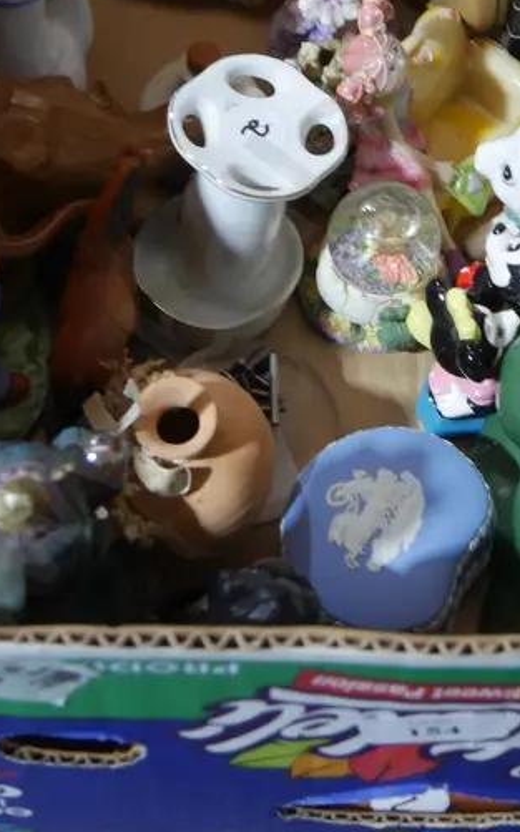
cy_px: -5
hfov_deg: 16.6
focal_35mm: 78
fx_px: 1769
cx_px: 443
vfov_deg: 25.2
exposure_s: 1/60
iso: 640
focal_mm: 18
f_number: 4
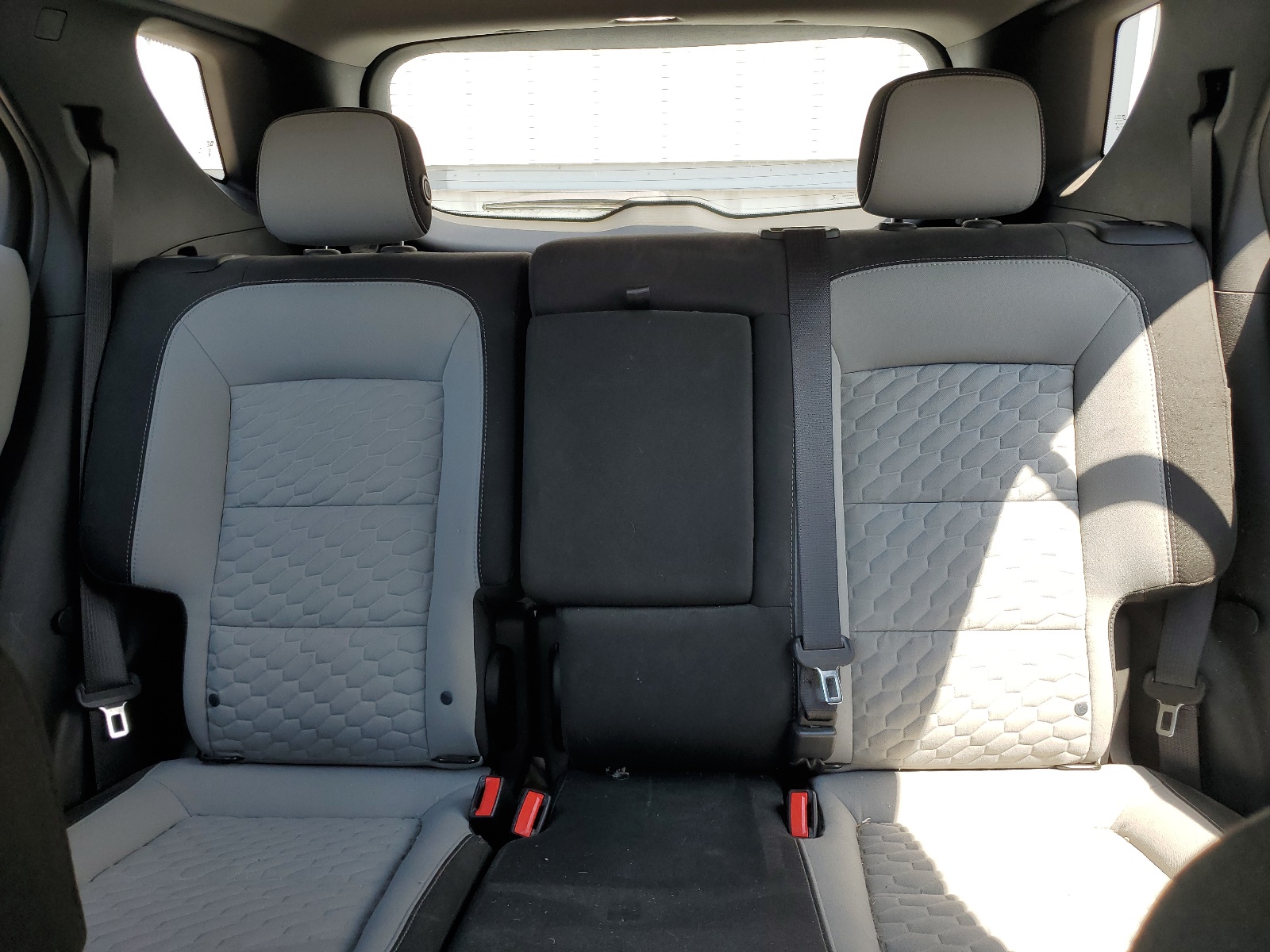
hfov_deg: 67.3
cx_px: 635
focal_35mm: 26
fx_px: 954
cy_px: 476
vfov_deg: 53.1
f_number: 1.5
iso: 50
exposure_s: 1/385
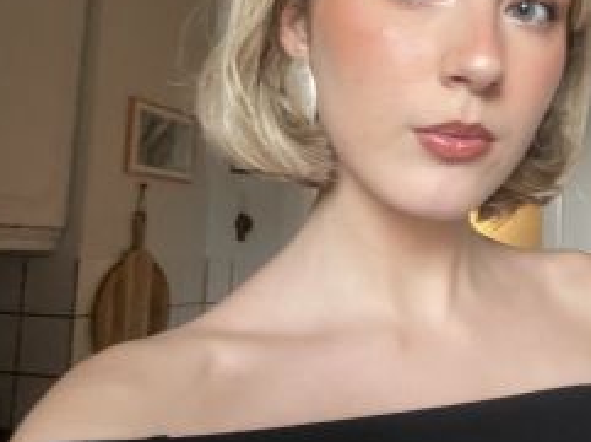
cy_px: 185
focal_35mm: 43
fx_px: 733
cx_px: 483
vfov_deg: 33.4
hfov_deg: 41.8
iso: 400
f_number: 2.2
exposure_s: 1/34
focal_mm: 2.71
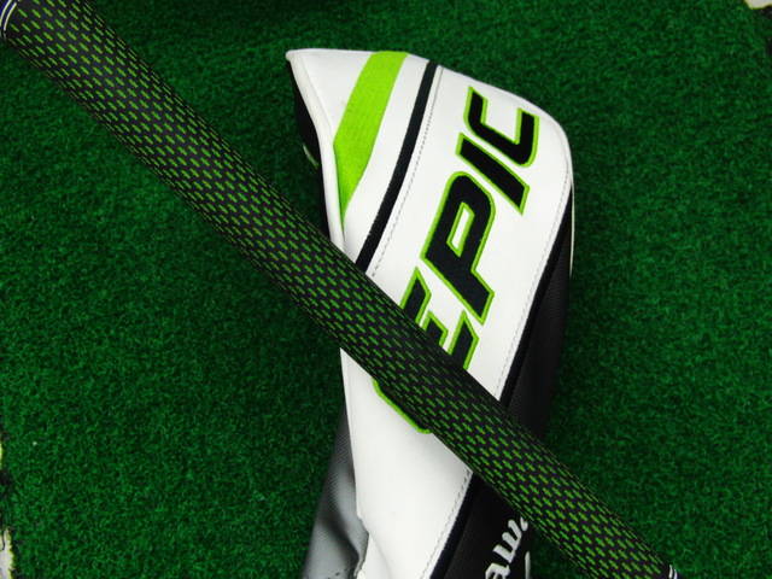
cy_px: 290
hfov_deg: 50.1
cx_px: 386
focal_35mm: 37
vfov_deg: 38.7
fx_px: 825
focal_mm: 6.42
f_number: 3.6
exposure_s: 1/80
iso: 400
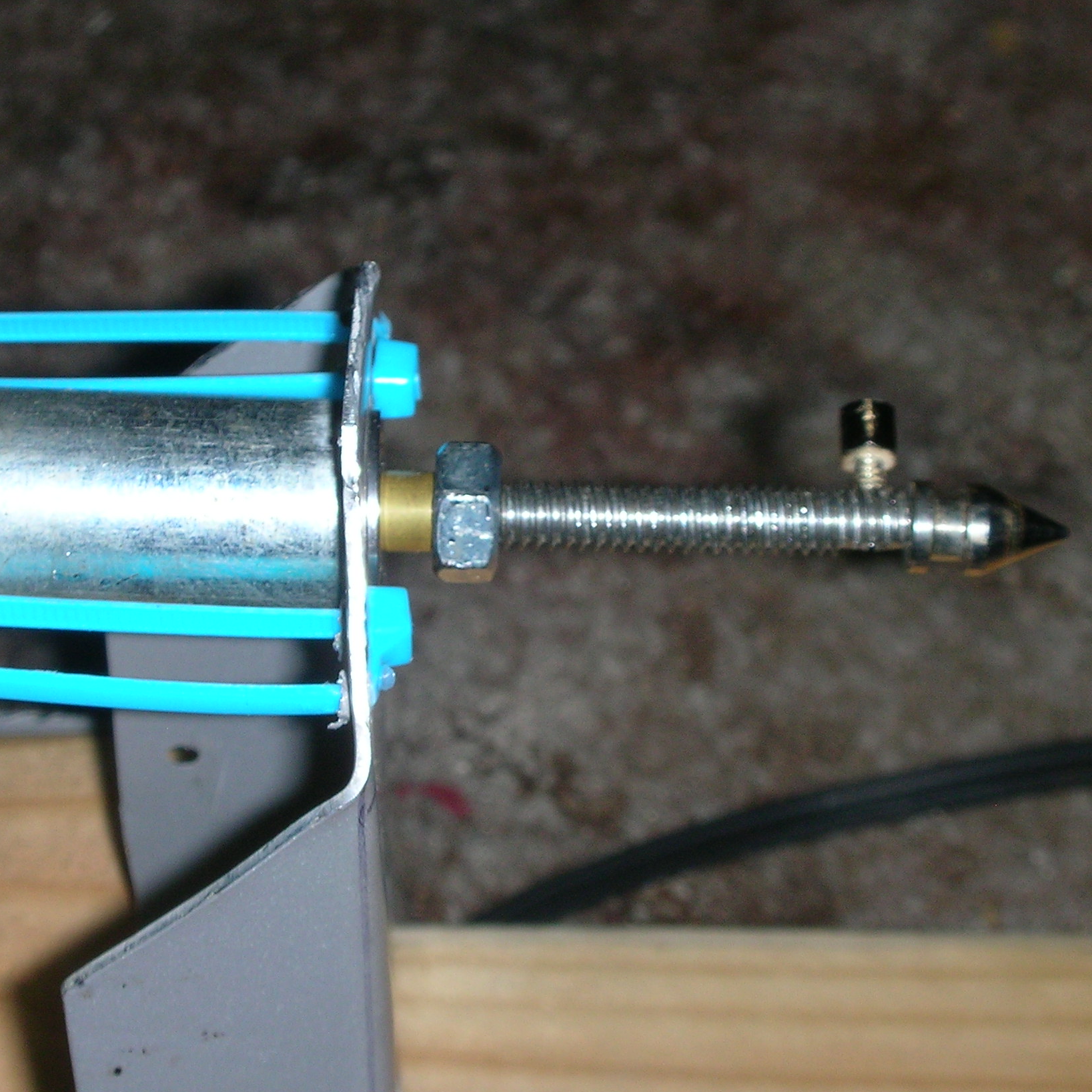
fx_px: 3962
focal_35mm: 111
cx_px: 424
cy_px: 566
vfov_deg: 15.7
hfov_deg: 15.7
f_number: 4.4
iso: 50
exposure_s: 1/120
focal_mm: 12.2
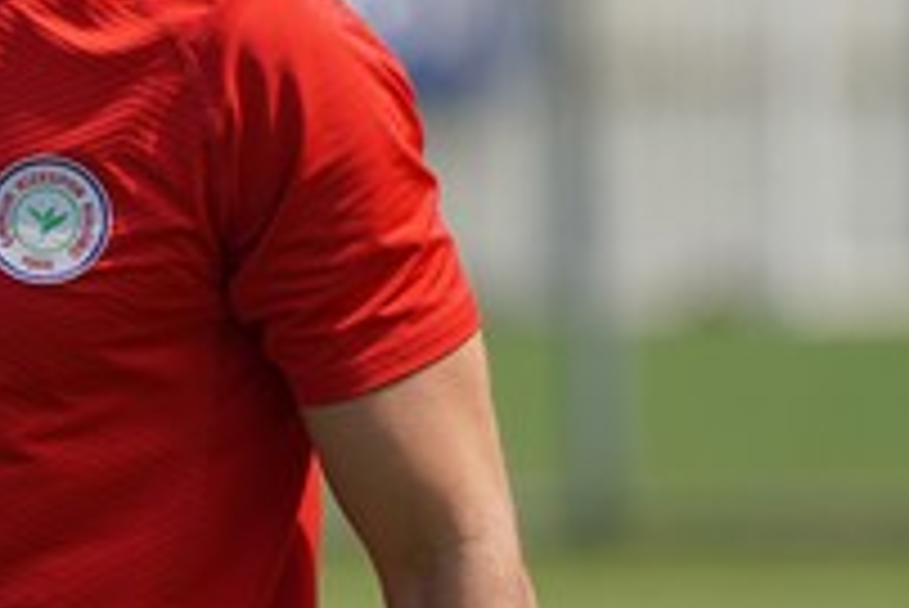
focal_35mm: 1327
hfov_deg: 1.6
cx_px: -86
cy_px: -2
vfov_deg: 1.0
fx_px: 33530
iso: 125
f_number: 5.6
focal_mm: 400
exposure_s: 1/500
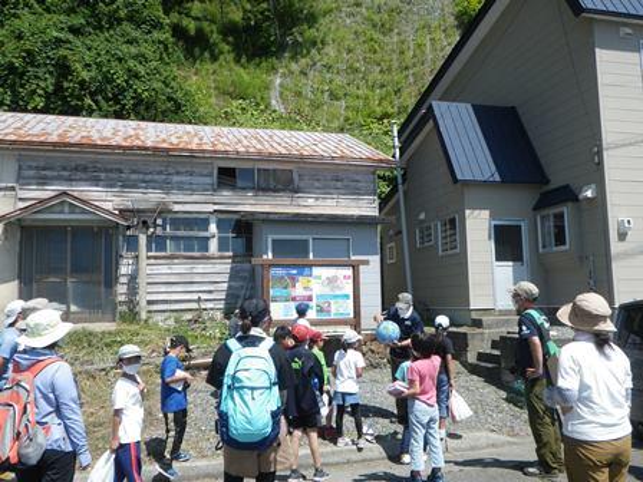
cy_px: 241
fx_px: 520
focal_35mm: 28
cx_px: 322
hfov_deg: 63.4
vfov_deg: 49.7
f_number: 4.2
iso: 80
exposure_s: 1/500
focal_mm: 5
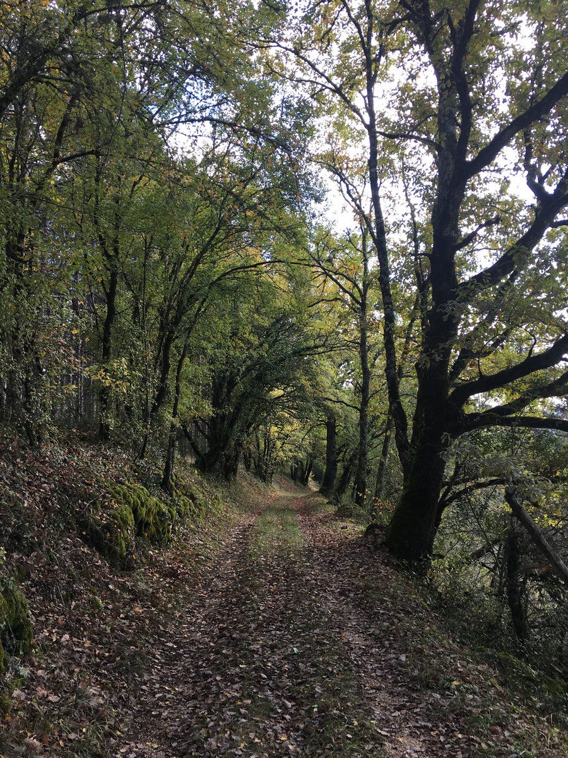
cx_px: 284
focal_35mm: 29
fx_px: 634
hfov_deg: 48.2
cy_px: 379
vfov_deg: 61.7
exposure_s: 1/165
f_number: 2.2
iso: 25
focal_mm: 4.15
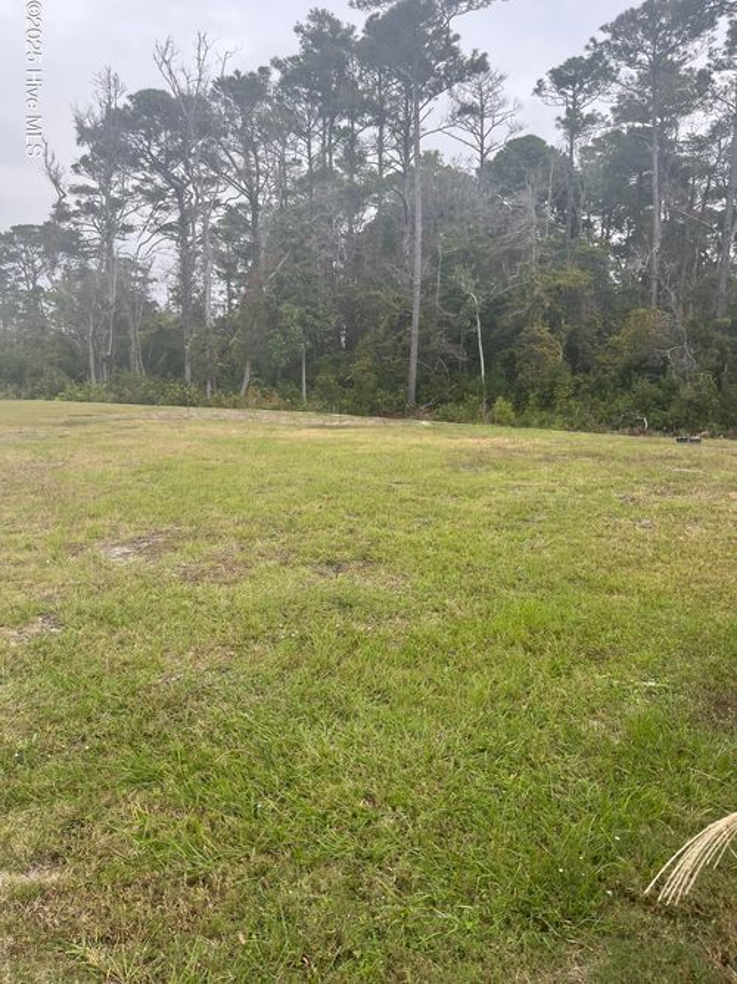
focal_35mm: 26
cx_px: 368
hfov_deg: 53.0
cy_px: 492
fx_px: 738
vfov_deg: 67.3
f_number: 1.6
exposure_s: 1/787
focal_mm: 5.1
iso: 50
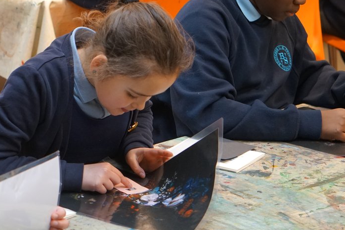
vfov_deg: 10.6
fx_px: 1236
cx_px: 72
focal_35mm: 129
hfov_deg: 15.8
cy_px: 136
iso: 1600
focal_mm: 50
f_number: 4
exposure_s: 1/160
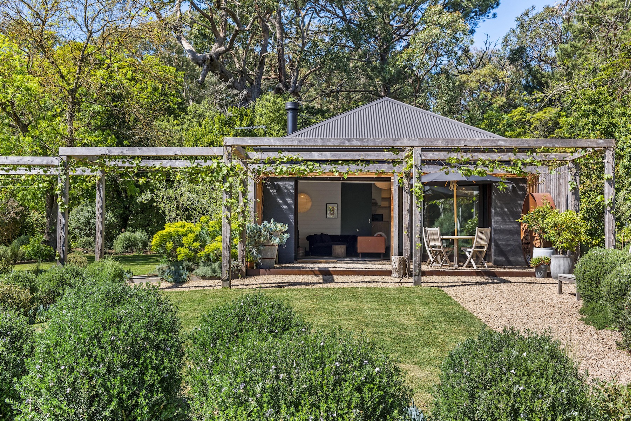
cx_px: 316
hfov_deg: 48.5
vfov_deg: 33.4
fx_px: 701
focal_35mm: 40
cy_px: 210
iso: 500
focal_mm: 40
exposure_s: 1/125
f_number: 11
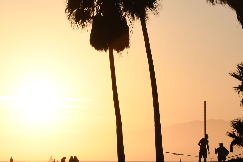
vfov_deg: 8.1
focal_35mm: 170
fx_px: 1147
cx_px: 112
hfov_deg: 12.1
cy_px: 49
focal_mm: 50
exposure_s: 1/160
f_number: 29
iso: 320
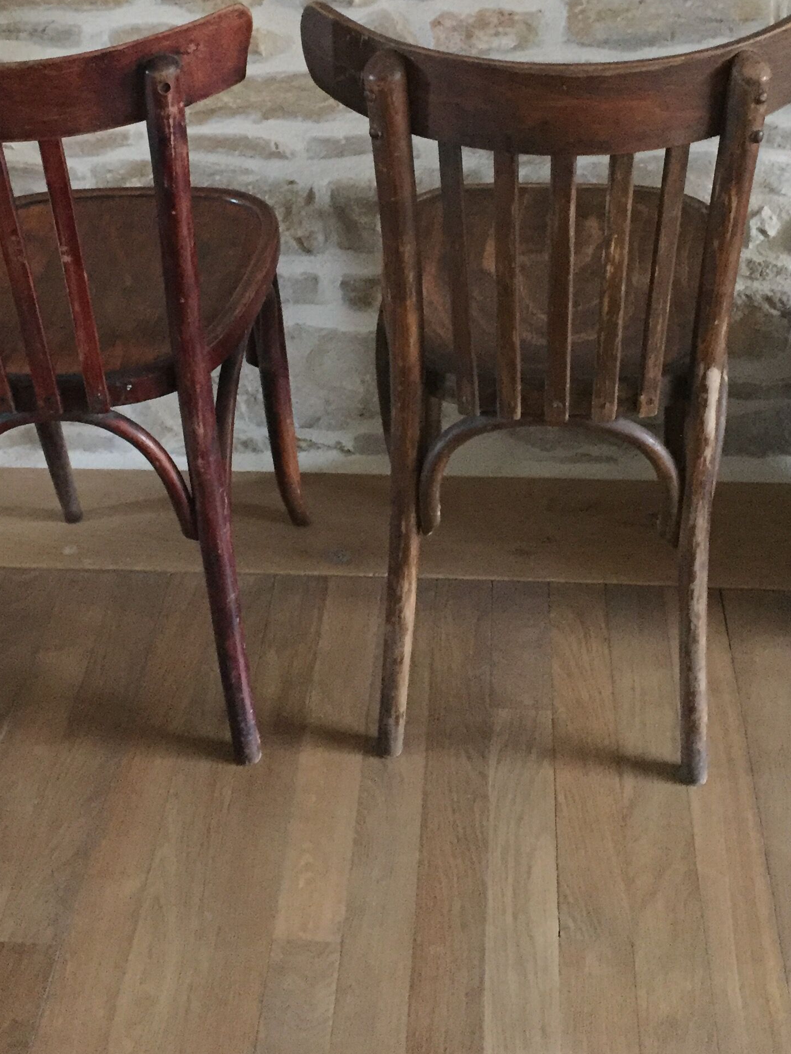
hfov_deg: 29.0
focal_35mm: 50
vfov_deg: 37.0
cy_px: 229
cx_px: 314
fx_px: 1523
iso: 640
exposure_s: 1/17
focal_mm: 4.15
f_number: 2.2
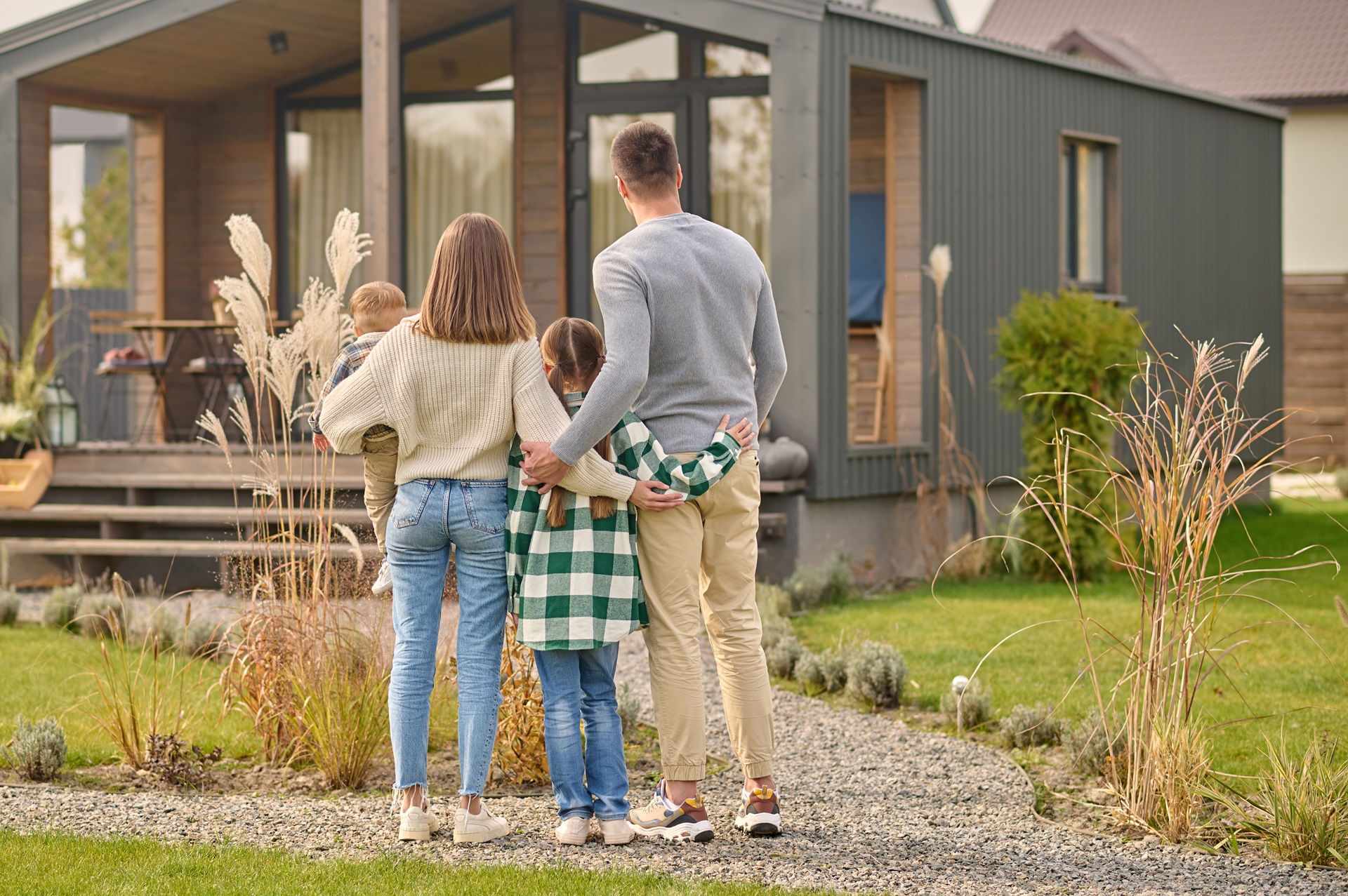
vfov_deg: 16.0
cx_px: 674
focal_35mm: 85
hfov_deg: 23.9
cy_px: 448
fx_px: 3180
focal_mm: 85
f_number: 2.8
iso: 125
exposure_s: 1/1000
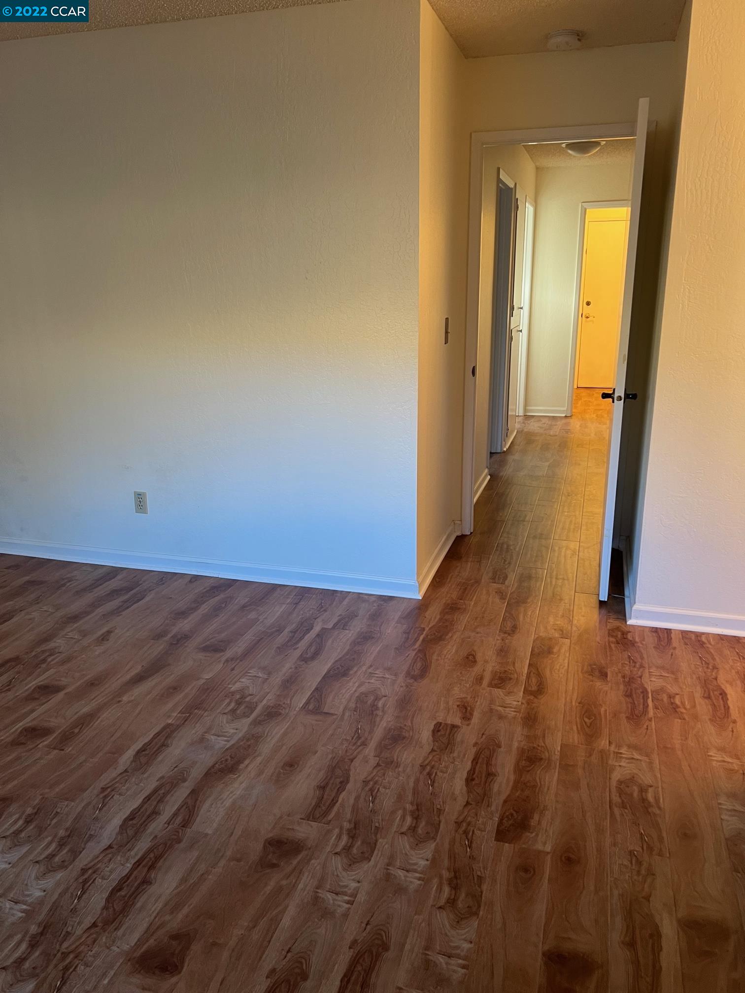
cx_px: 372
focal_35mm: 26
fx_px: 746
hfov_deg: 53.1
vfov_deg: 67.3
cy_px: 496
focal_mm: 5.7
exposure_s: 1/60
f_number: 1.5
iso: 160
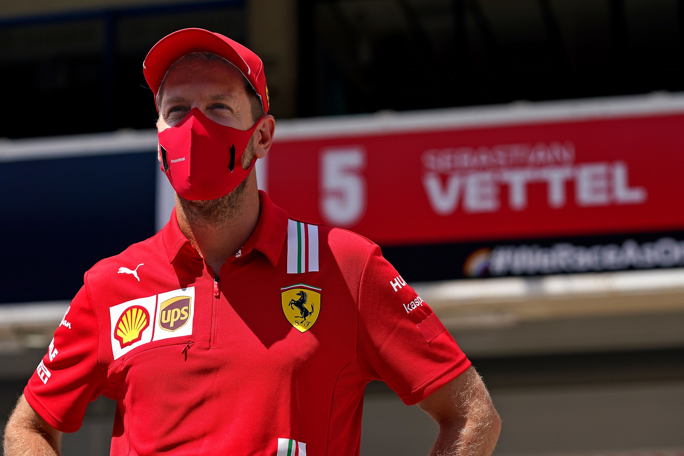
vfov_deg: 15.2
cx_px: 342
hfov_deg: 22.6
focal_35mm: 90
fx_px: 1710
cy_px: 228
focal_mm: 90
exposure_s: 1/2000
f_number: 4
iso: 160
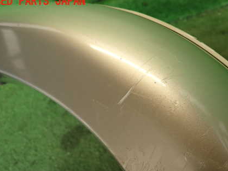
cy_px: 117
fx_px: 237
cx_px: 150
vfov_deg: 39.1
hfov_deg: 50.5
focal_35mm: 36
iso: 100
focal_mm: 4.5
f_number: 2
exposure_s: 1/60
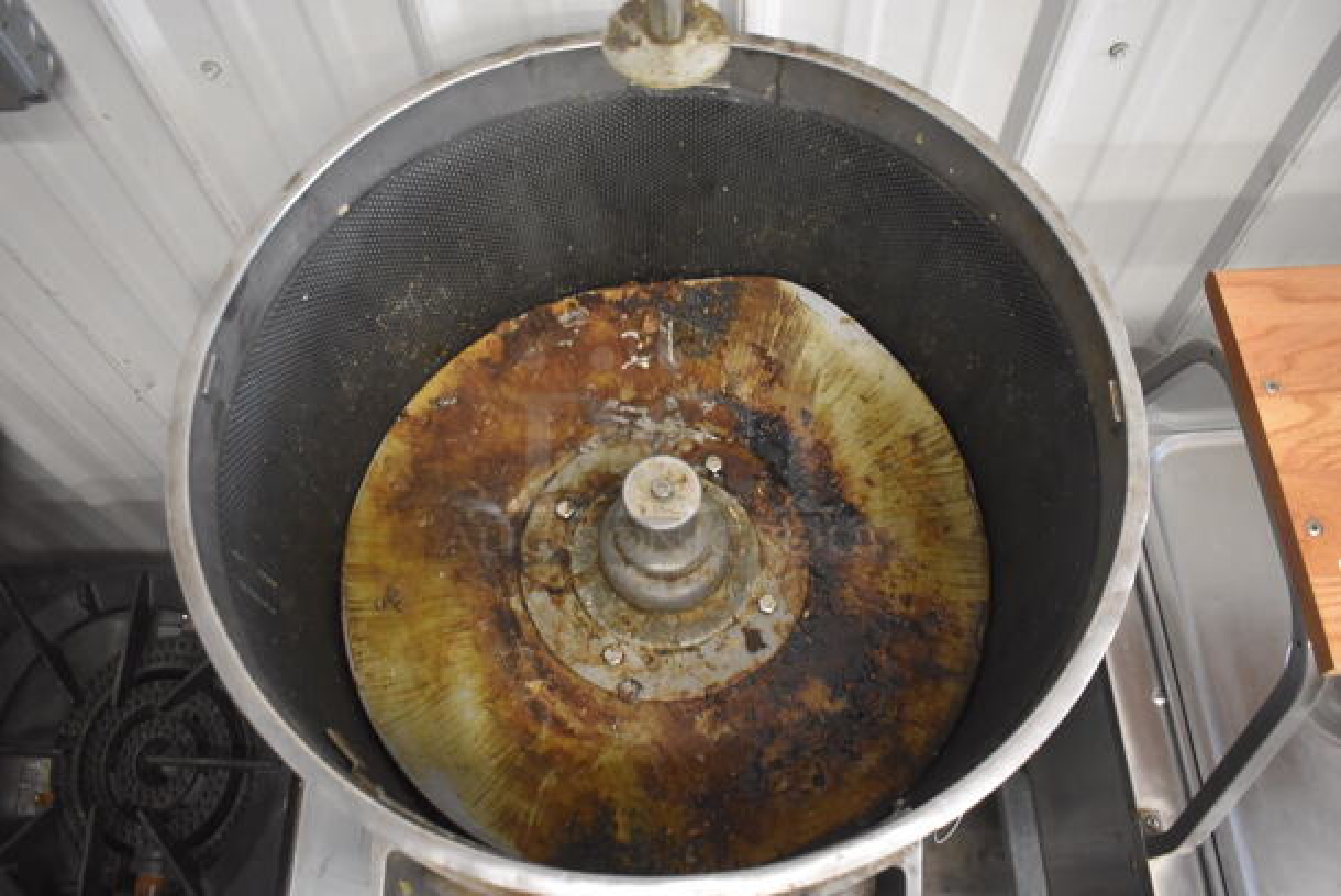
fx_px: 1119
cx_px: 670
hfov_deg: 61.9
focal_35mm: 30
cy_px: 448
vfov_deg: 43.7
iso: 2800
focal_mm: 20
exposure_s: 1/125
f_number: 3.5
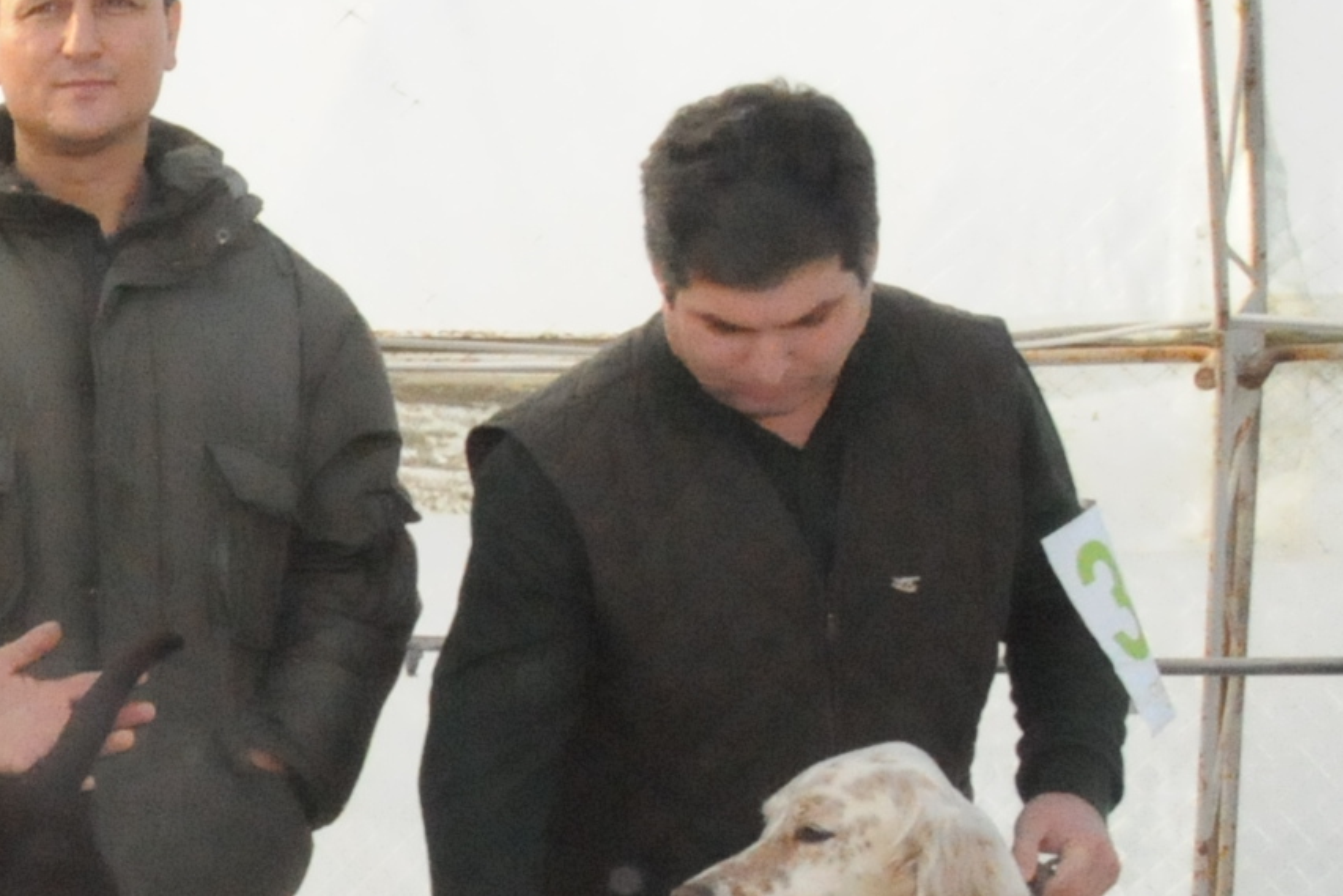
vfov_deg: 11.7
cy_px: 1225
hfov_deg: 15.5
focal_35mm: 113
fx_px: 4216
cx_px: -1077
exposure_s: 1/250
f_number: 22
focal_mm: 20
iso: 3200
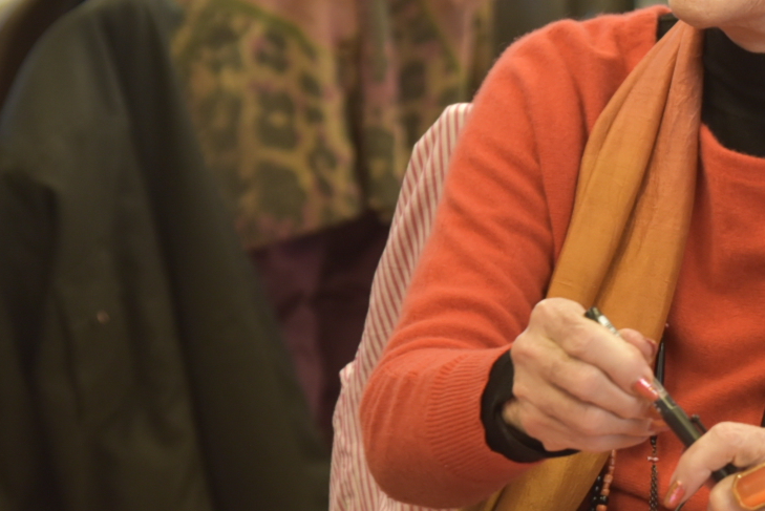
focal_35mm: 227
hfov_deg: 9.0
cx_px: 759
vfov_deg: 6.0
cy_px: 22
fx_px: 4826
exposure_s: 1/80
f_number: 2.8
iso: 400
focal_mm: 55
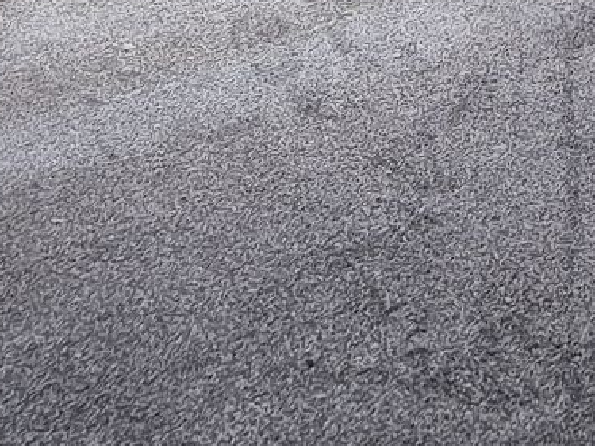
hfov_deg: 26.5
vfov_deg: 16.3
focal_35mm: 71
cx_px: 536
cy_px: -429
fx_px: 1220
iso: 50
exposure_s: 1/146
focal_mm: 1.74
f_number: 2.2
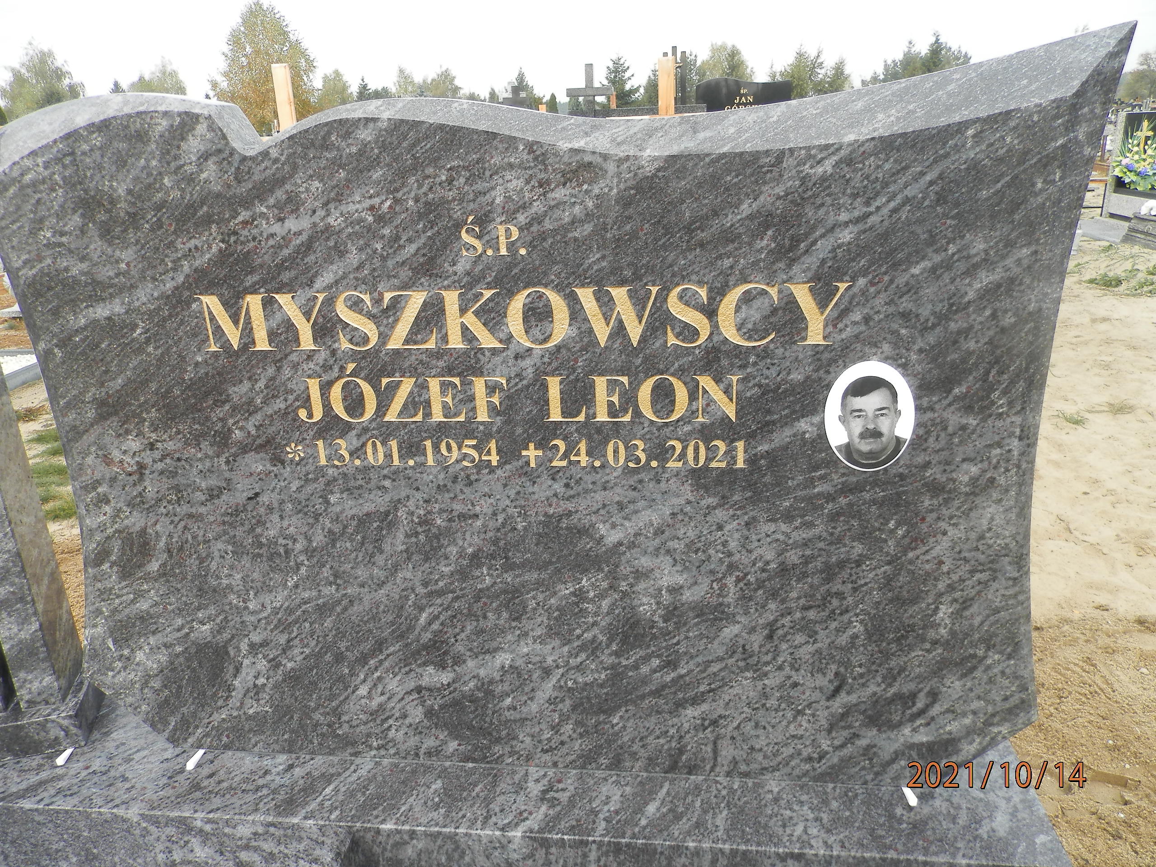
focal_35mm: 25
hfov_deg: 69.4
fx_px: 835
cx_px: 578
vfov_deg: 54.9
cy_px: 434
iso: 80
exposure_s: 1/80
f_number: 3.1
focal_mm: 4.5
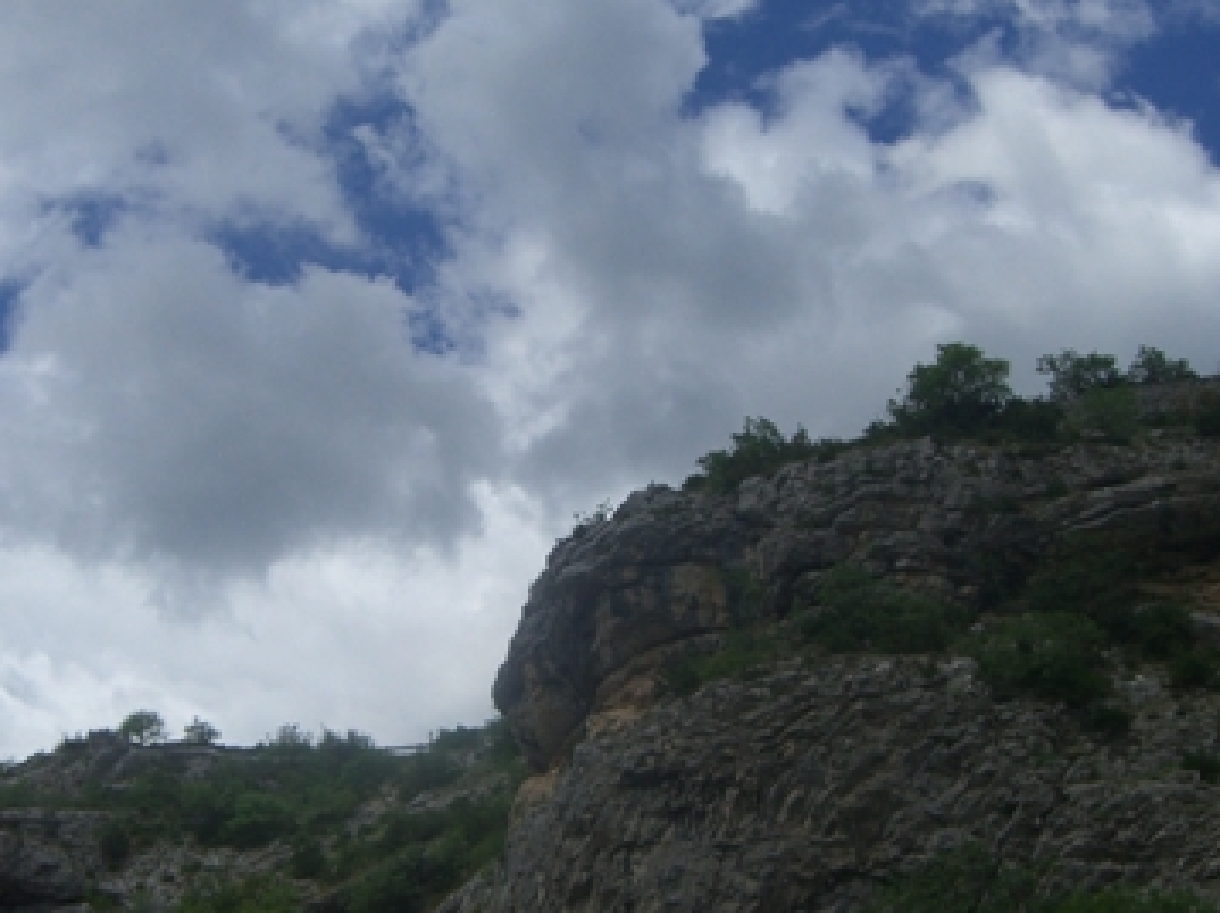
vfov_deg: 21.6
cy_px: 504
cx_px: 515
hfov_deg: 28.5
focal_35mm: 68
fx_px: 2395
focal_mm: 7.9
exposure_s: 1/400
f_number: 8
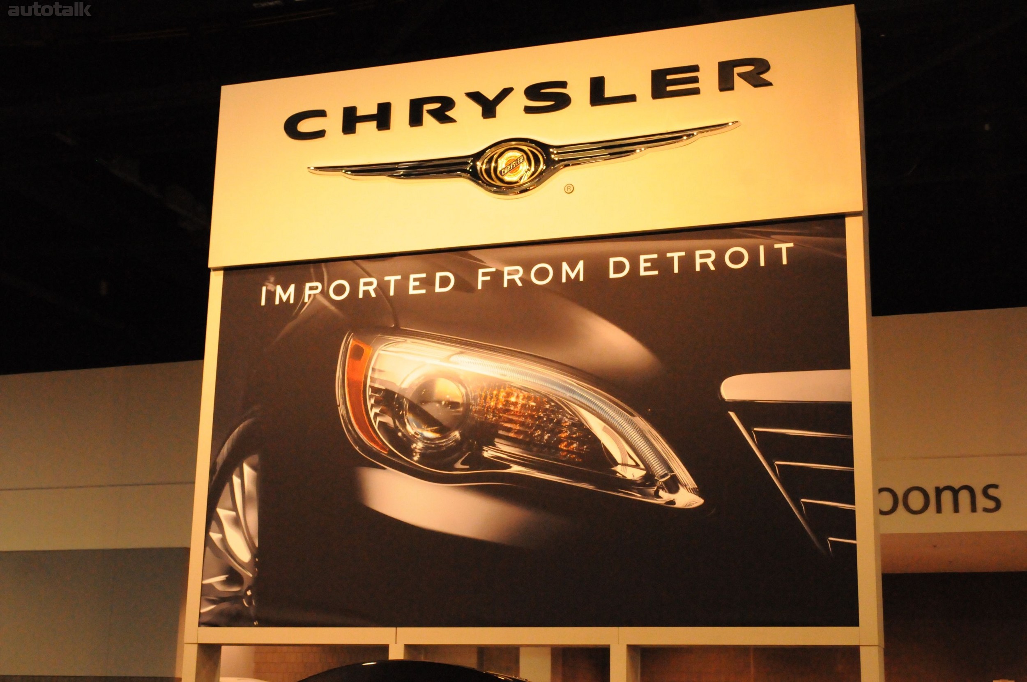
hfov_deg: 37.9
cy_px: 341
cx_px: 514
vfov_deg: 25.7
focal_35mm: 52
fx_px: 1496
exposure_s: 1/160
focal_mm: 35
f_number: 7.1
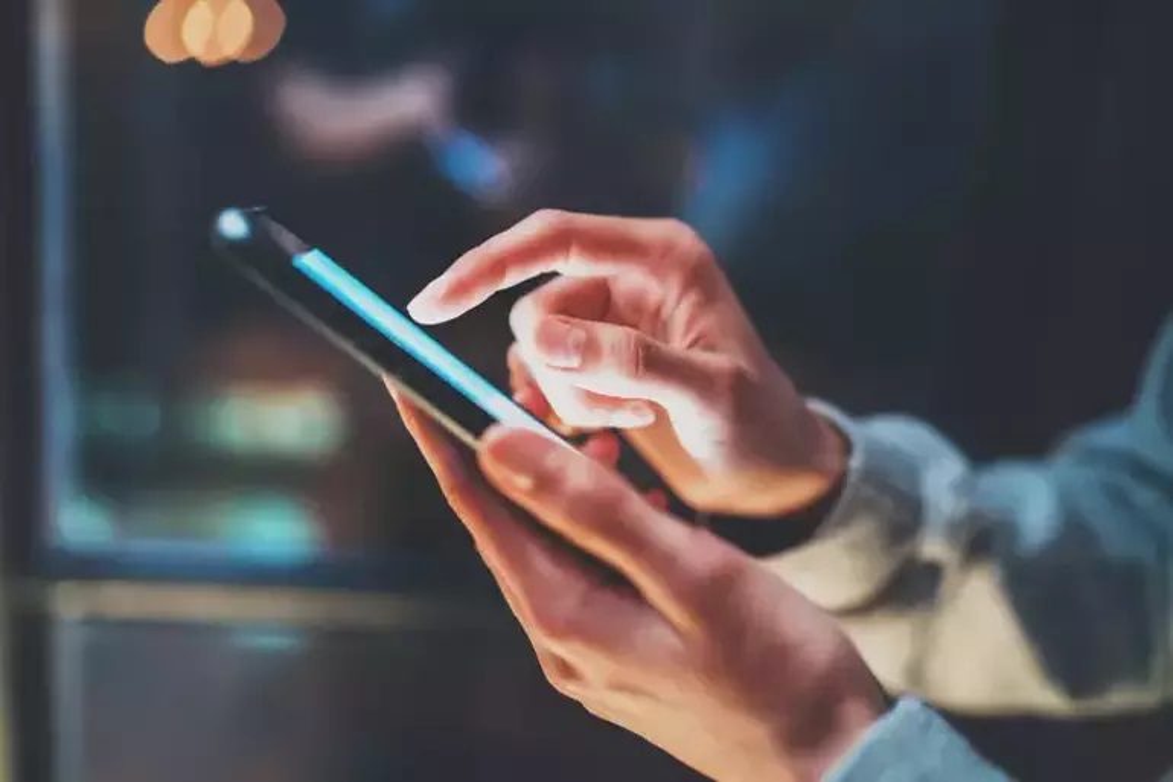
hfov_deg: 57.2
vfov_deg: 40.0
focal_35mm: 33
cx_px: 586
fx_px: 1075
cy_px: 391
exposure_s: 1/320
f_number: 9
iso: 320
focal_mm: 22
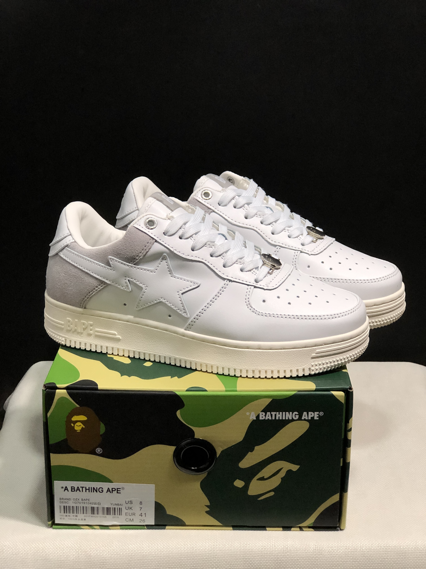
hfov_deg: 25.7
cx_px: 213
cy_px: 284
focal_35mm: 57
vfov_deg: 33.8
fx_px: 935
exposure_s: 1/30
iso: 50
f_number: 2.8
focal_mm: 6.6
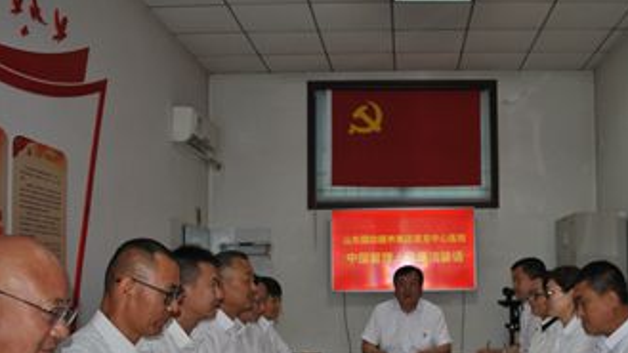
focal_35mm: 43
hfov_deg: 46.7
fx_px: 716
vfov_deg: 27.4
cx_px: 412
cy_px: 251
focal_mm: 18
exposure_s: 1/60
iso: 200
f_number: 3.5
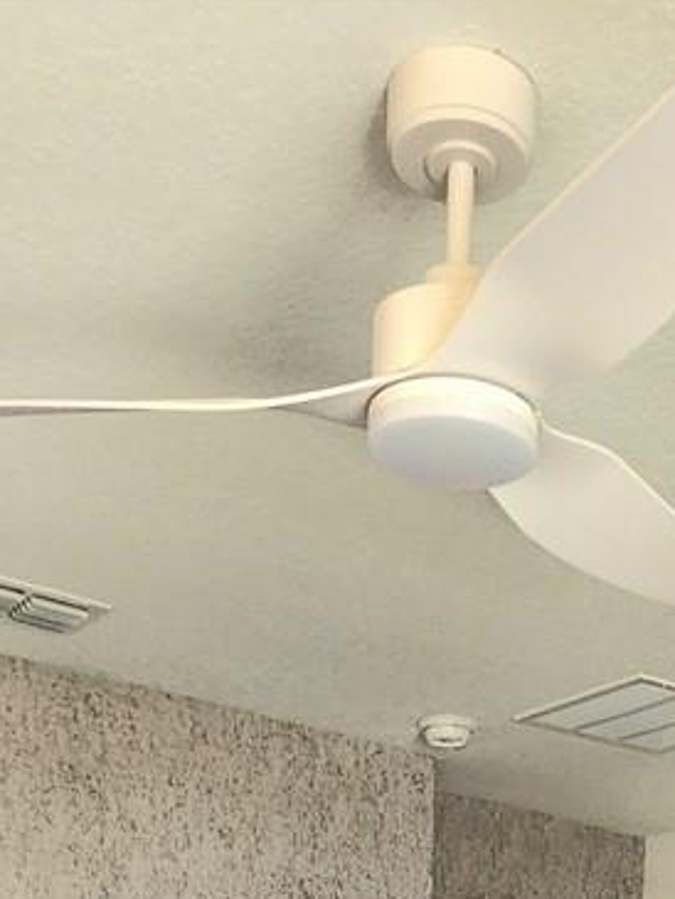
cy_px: 1463
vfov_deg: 23.8
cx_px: 544
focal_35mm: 57
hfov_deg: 25.2
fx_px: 1481
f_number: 2.2
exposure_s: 1/60.2
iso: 160
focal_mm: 2.2
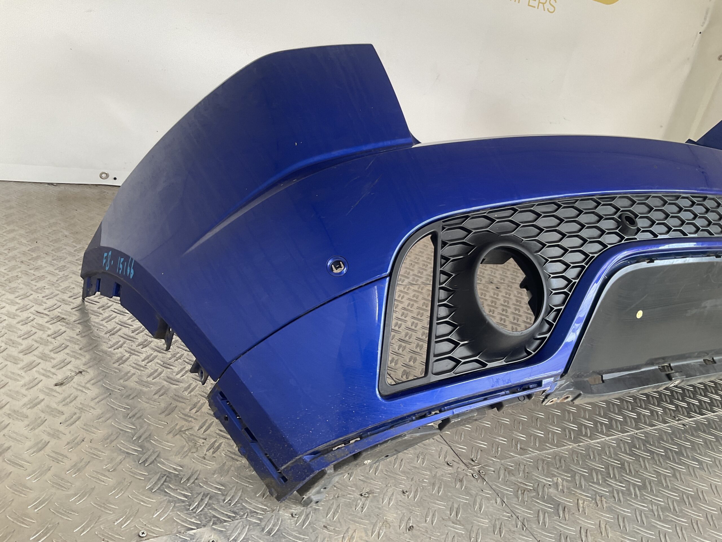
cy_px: 271
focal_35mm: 29
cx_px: 361
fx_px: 605
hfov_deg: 61.7
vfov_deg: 48.2
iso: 32
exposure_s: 1/60
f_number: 1.8
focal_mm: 3
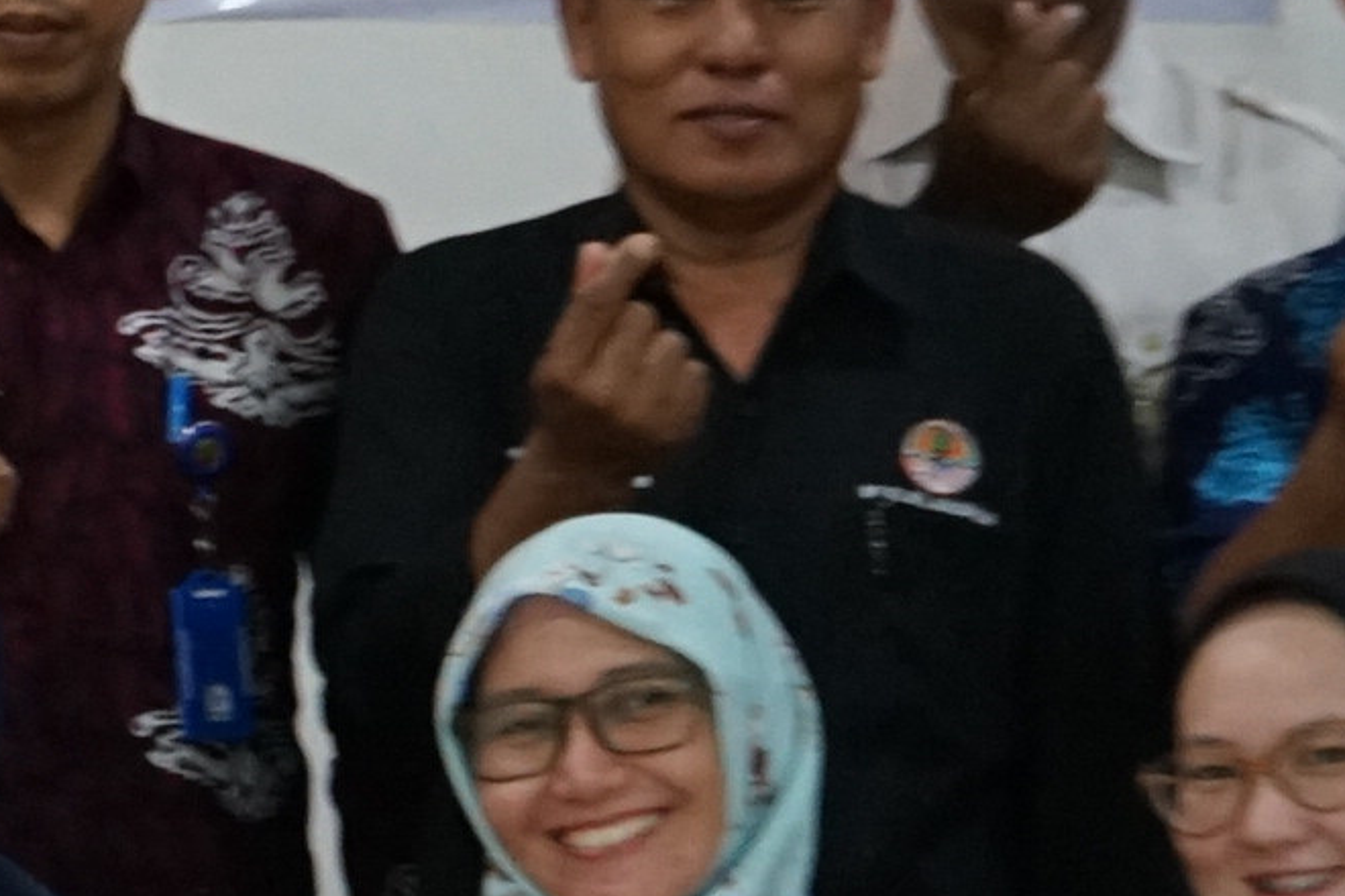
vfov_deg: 4.4
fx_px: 11581
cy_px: 886
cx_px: -1659
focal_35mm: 310
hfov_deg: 6.4
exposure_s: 1/60
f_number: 5.6
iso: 3200
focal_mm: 52
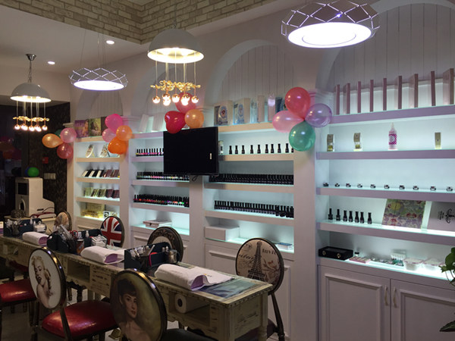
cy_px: 170
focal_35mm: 29
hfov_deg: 61.7
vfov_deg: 48.2
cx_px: 228
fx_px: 381
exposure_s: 1/100
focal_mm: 4.15
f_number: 2.2
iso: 32
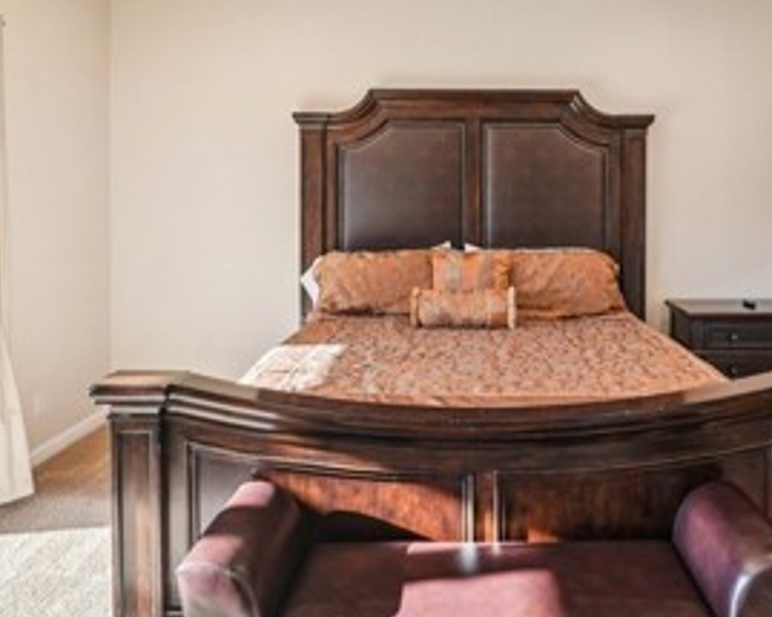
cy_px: 187
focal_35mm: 29
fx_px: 662
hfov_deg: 59.6
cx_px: 488
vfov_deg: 48.7
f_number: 8
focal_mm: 13
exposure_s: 1/20
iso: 400
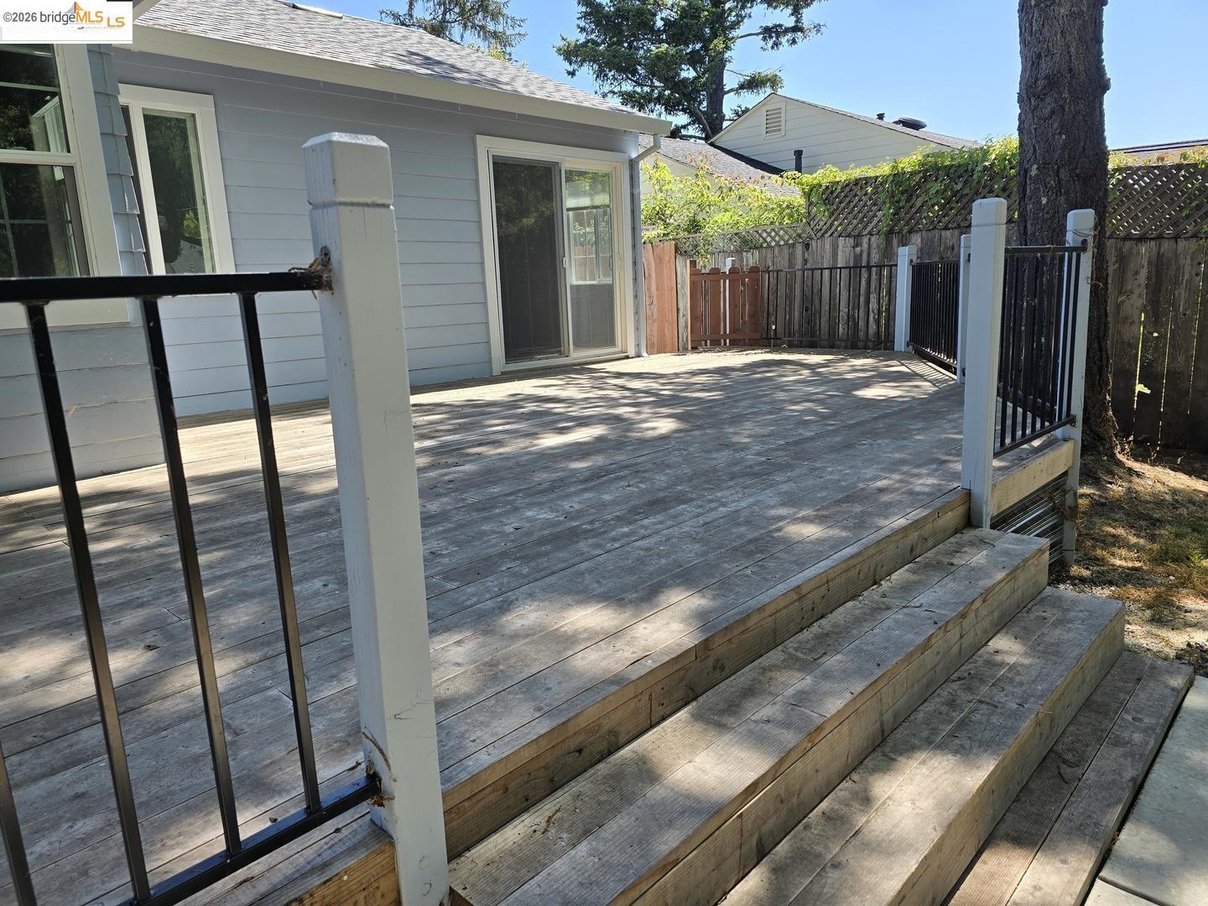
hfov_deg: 73.9
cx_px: 604
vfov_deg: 58.9
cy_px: 453
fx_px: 803
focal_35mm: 23
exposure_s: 1/390
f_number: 1.7
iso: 12
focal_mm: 6.3
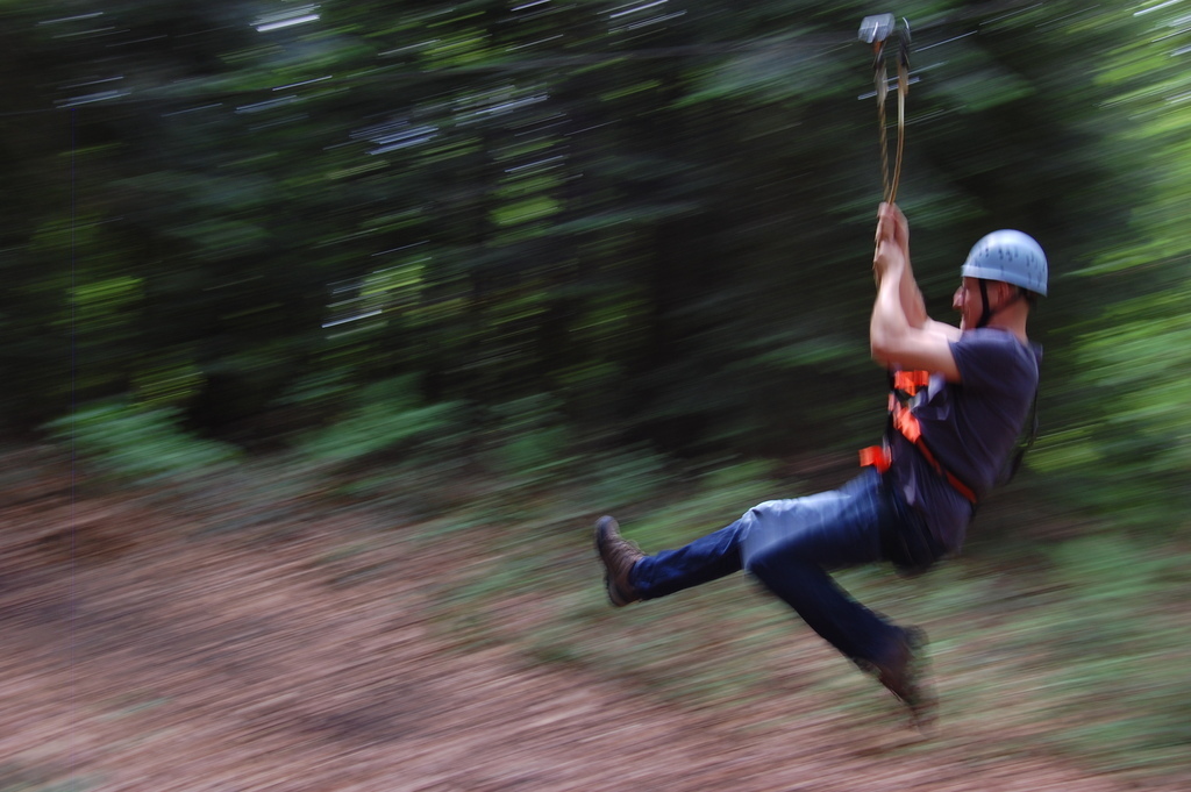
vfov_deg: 34.2
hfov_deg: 49.6
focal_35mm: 39
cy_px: 396
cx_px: 596
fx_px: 1289
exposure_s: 1/15
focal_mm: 26
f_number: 5.6
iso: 200
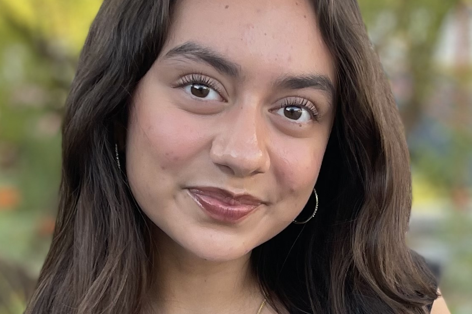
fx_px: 1272
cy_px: 496
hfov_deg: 21.0
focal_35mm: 97
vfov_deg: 13.2
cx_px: 187
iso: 32
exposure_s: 1/121
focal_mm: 4.2
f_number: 1.6
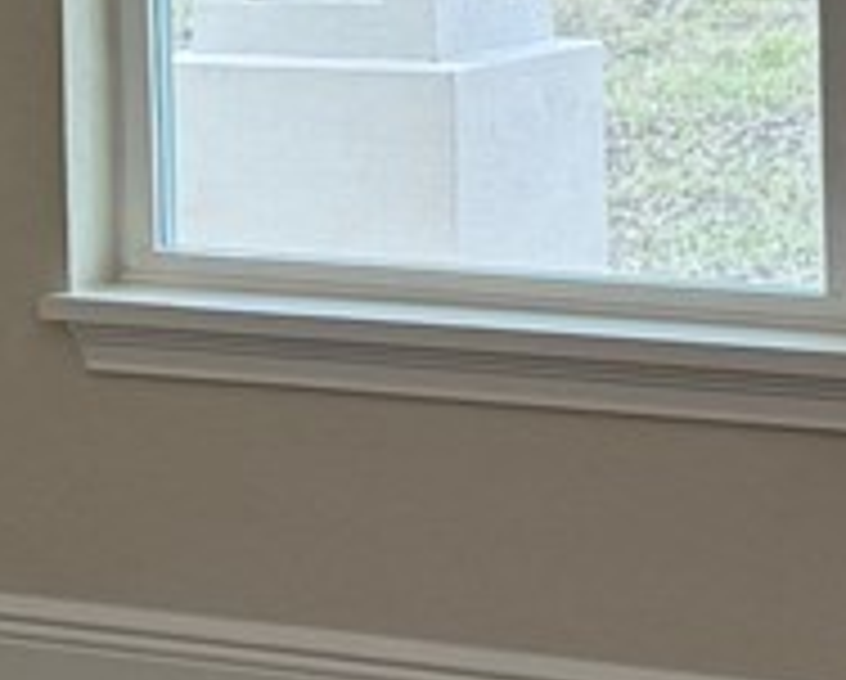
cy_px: -203
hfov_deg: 9.5
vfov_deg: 7.7
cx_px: -333
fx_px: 4990
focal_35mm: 199
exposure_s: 1/120
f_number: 1.78
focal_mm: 6.76
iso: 125
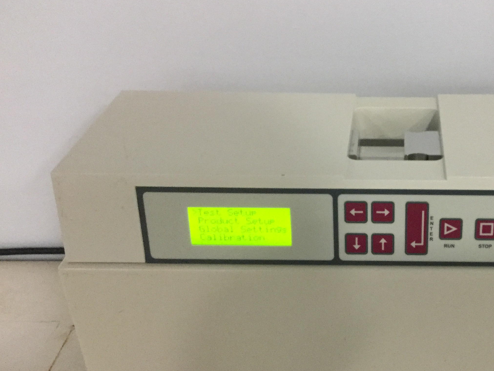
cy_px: 243
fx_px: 714
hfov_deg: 36.9
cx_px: 391
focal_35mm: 50
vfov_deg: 28.9
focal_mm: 3.3
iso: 200
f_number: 2.4
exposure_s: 1/15
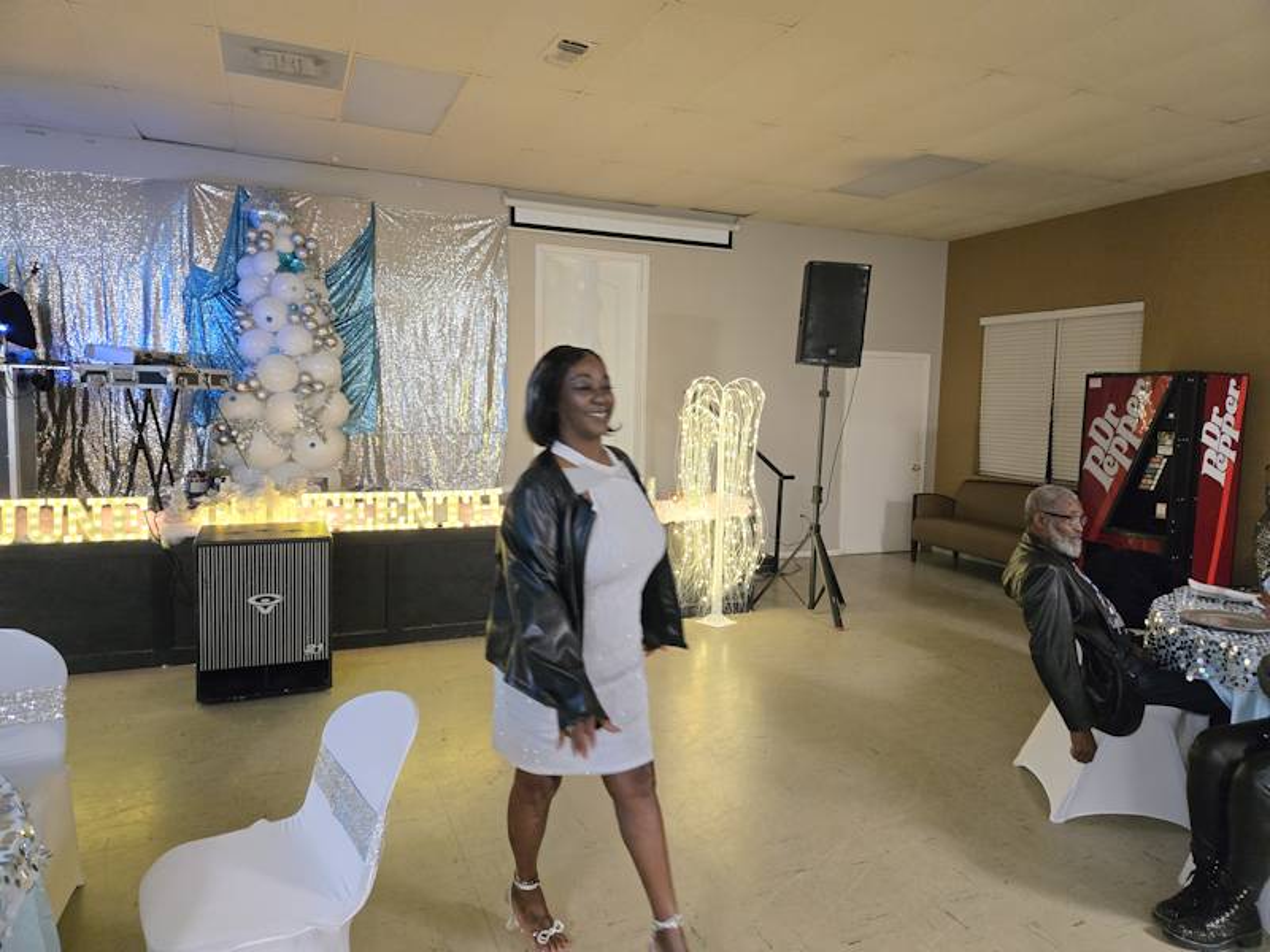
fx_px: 844
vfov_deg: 58.9
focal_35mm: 23
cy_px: 476
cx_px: 635
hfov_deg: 73.9
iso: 1000
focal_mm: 5.4
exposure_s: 1/60
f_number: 1.8
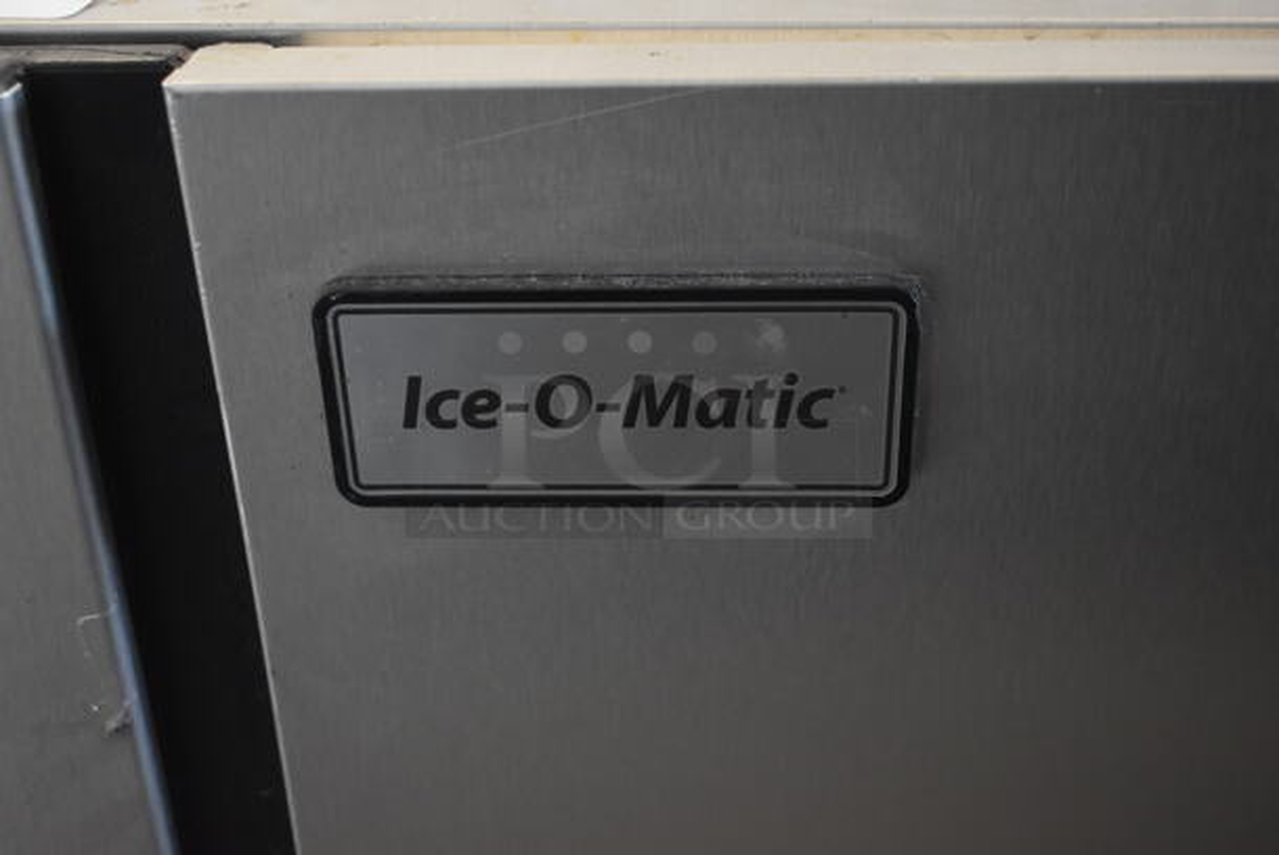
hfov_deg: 42.3
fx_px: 1654
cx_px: 640
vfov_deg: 29.0
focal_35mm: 46
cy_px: 428
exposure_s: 1/60
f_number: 4.2
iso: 1600
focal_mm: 31
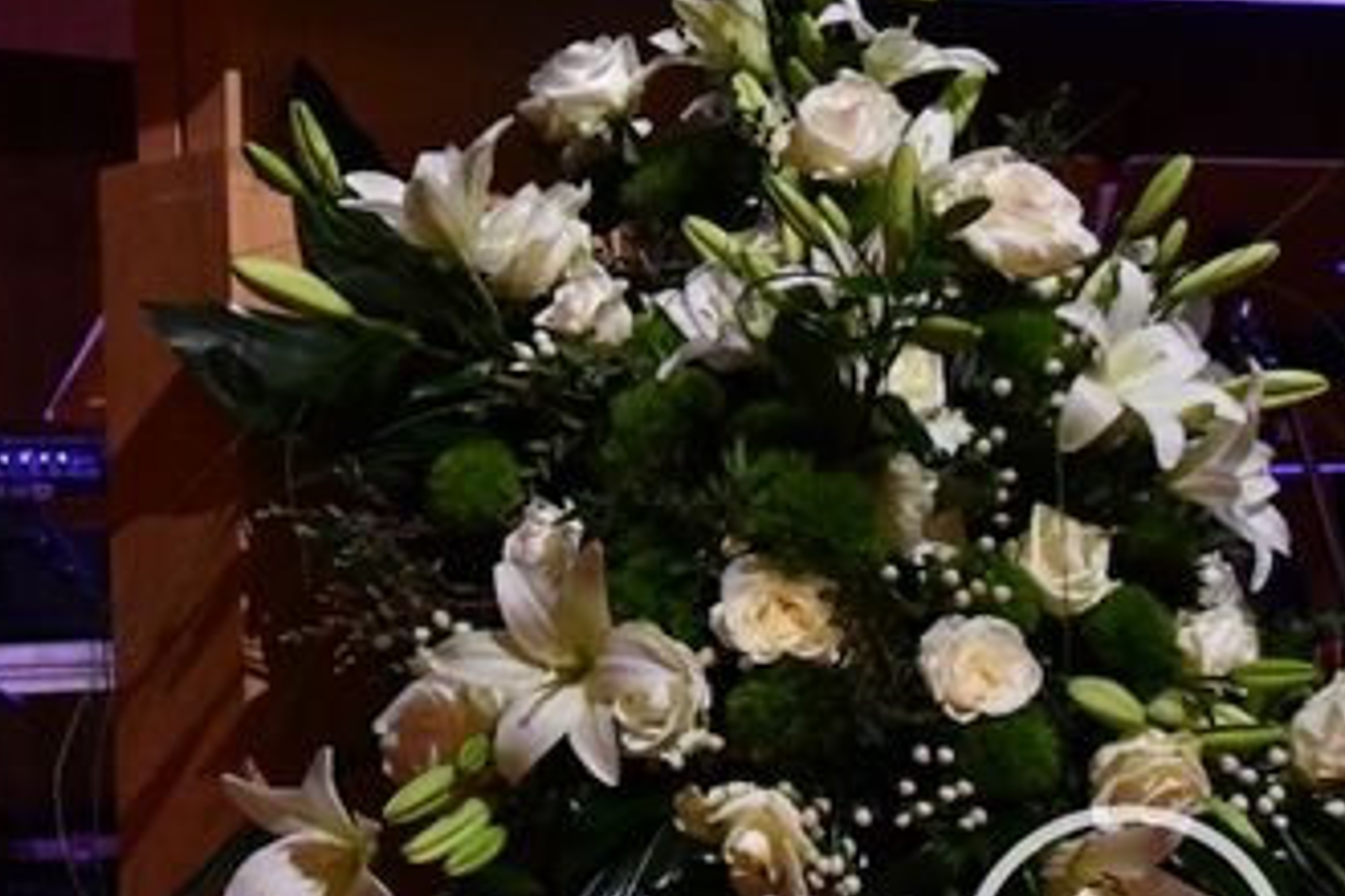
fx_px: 3661
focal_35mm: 98
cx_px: 471
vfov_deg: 13.8
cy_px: 0
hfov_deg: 20.8
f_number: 10
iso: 8000
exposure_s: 1/160
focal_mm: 24
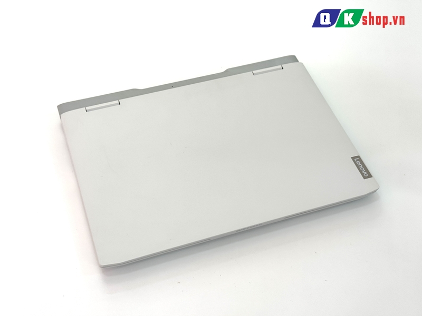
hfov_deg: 39.7
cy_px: 158
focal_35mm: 48
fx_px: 585
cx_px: 211
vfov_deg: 30.3
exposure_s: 1/364
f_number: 1.78
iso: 64
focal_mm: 6.76
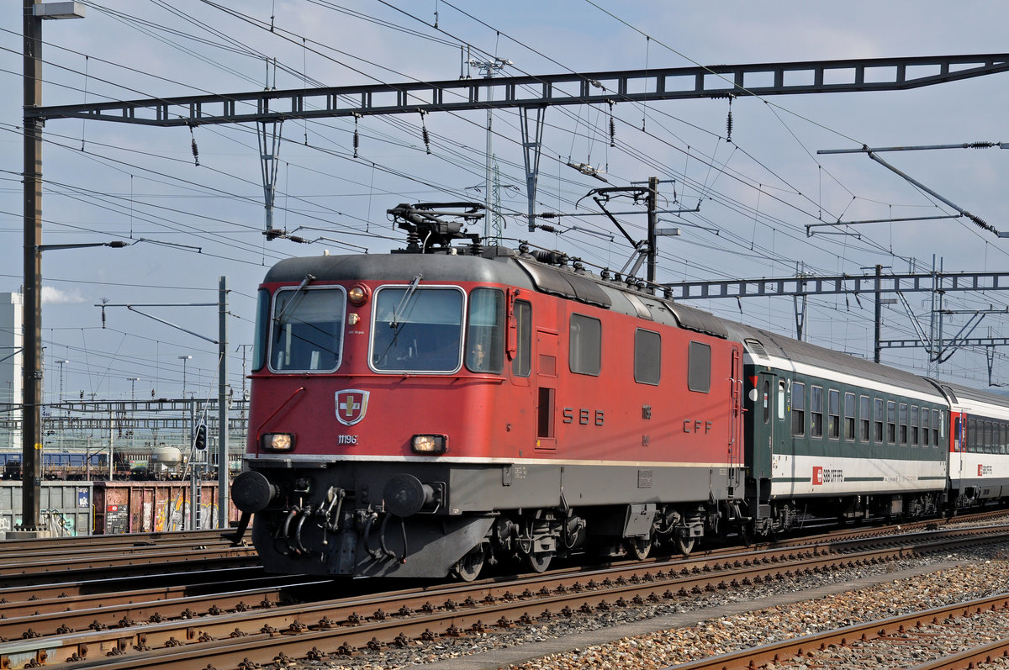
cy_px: 335
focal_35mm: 82
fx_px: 2309
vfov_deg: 16.5
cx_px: 504
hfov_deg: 24.6
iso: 400
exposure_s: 1/1000
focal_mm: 55
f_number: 8
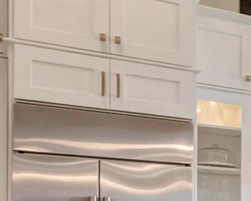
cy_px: 291
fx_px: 587
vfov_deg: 17.7
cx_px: 467
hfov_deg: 18.3
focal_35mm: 79
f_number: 20
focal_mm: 12
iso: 1250
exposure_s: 1/20
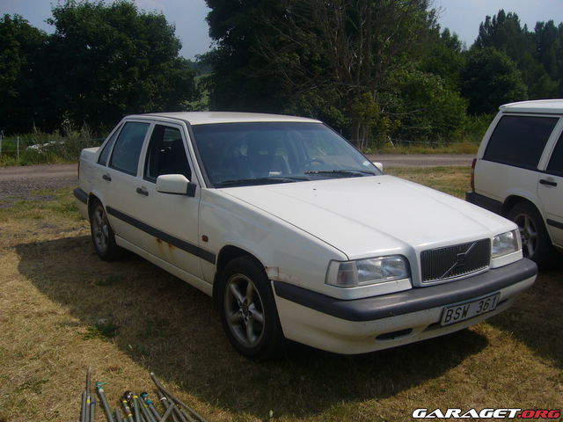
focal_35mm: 35
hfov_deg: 52.6
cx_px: 282
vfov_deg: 40.7
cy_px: 211
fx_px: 569
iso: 80
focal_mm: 5.8
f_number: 5.6
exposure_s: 1/640
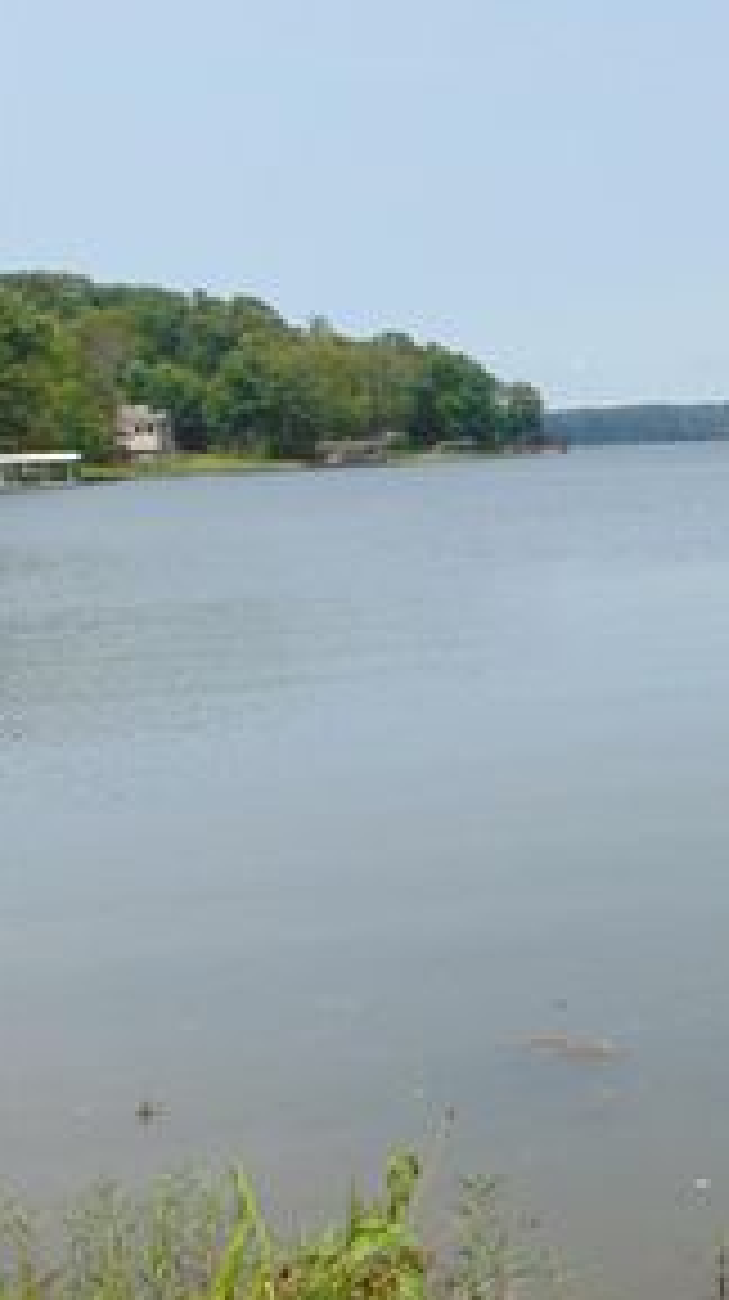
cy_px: 506
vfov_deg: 31.8
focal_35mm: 66
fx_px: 2274
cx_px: 1116
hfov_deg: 16.5
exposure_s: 1/160
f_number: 8.3
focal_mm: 6.3
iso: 80
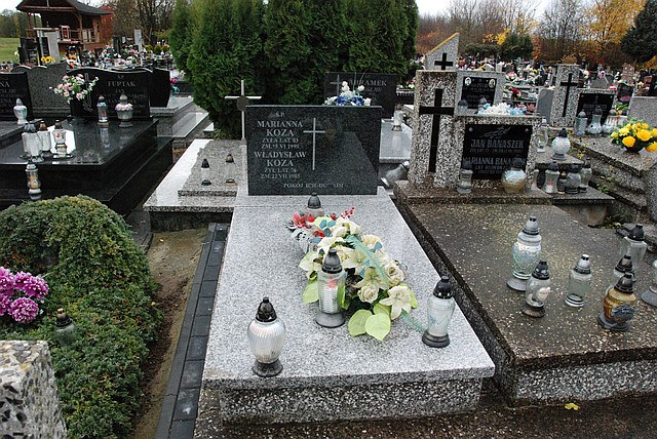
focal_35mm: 27
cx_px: 328
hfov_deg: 67.3
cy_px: 220
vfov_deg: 48.0
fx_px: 493
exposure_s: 1/400
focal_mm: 18
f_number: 10
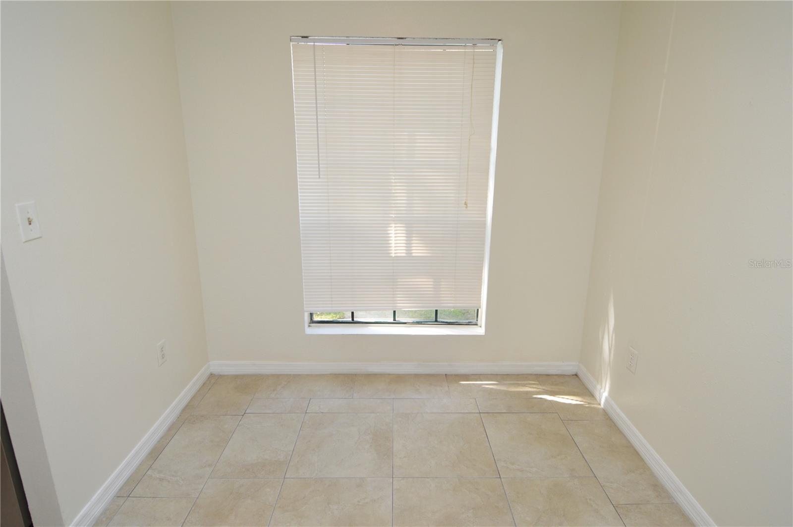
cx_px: 396
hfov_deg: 90.1
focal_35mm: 18
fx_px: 396
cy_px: 264
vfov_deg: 67.3
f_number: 4
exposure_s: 1/60
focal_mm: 12
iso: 400
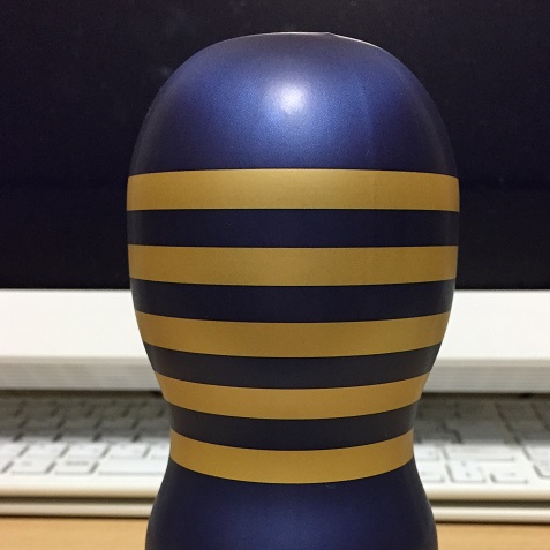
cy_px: 422
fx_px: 773
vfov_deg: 38.0
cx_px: 292
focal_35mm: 43
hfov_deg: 39.2
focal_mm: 4.15
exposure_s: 1/25
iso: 250
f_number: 2.2
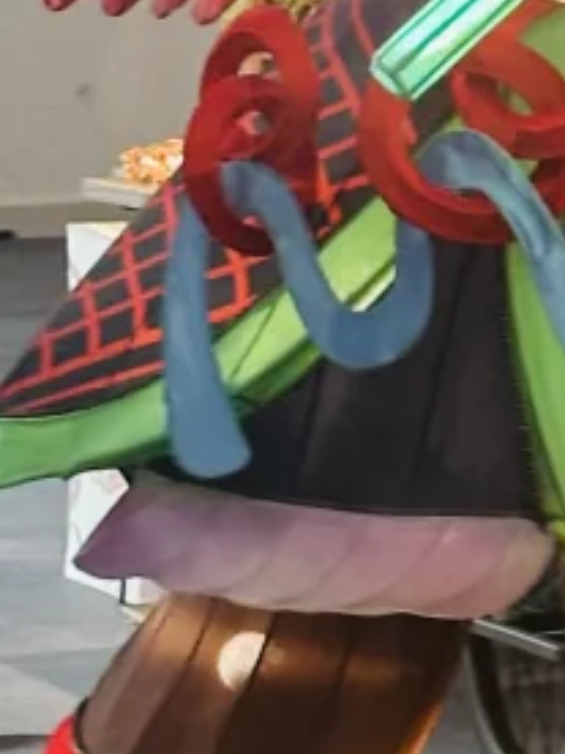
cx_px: 1095
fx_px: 5441
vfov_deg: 7.8
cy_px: -202
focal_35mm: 250
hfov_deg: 5.8
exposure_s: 1/50
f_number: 1.78
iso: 80
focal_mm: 6.86
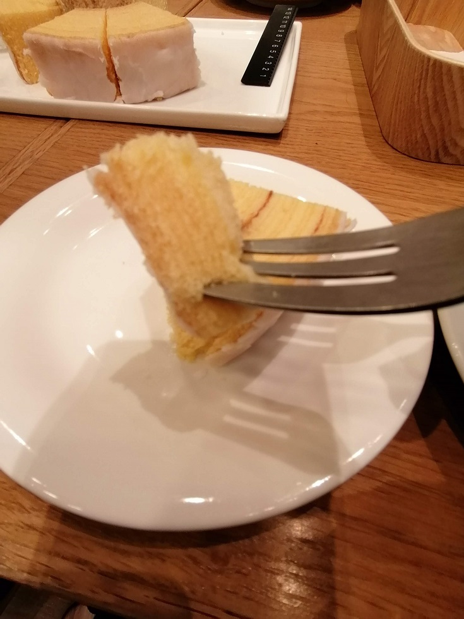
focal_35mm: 17
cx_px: 232
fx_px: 304
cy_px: 310
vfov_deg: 91.0
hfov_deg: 74.7
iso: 50
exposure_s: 1/30
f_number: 2.4
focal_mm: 2.84
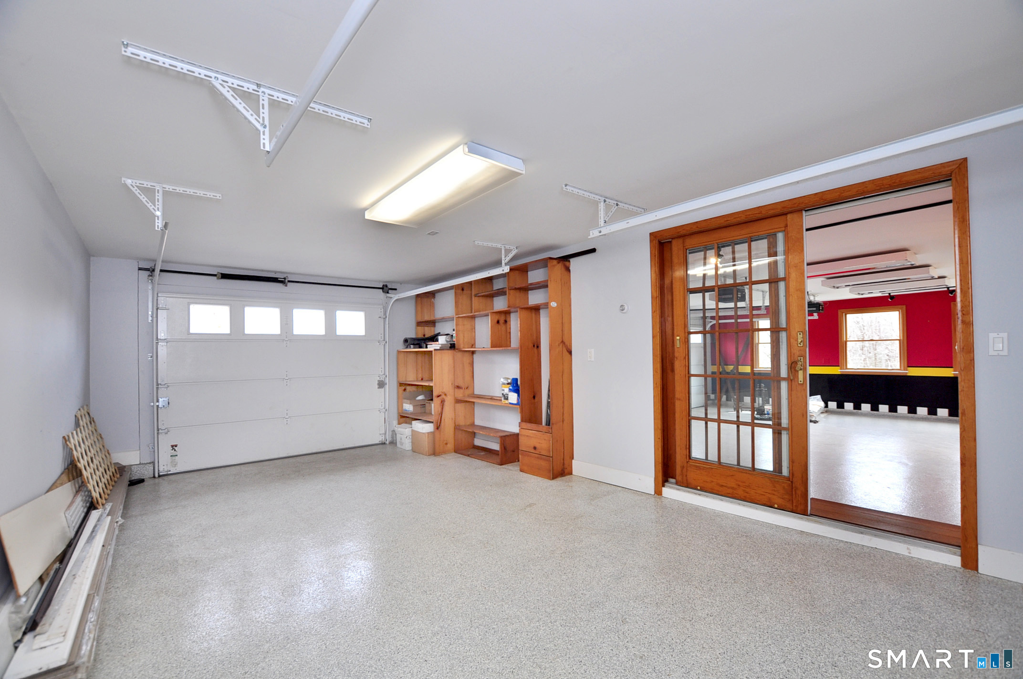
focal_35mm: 15
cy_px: 340
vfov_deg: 77.2
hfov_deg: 100.5
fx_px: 426
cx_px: 512
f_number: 5
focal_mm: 10
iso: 200
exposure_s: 1/25
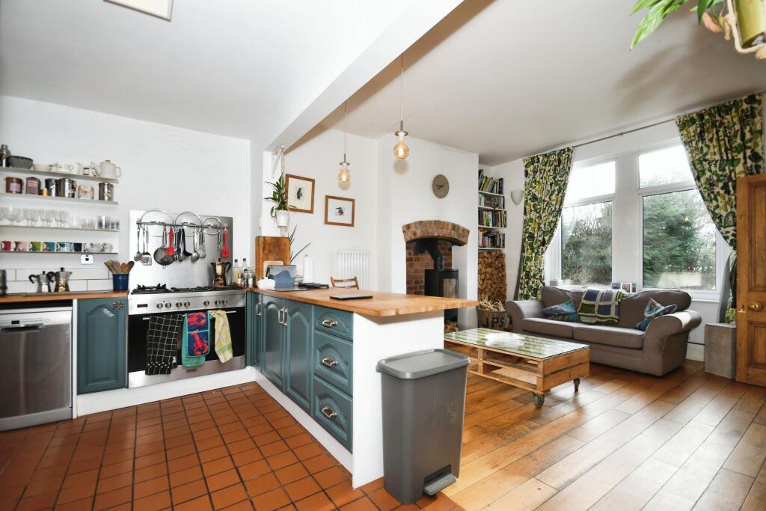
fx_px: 319
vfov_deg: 77.3
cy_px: 256
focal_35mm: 15
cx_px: 383
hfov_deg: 100.4
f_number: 8
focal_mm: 10
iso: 400
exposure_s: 1/60
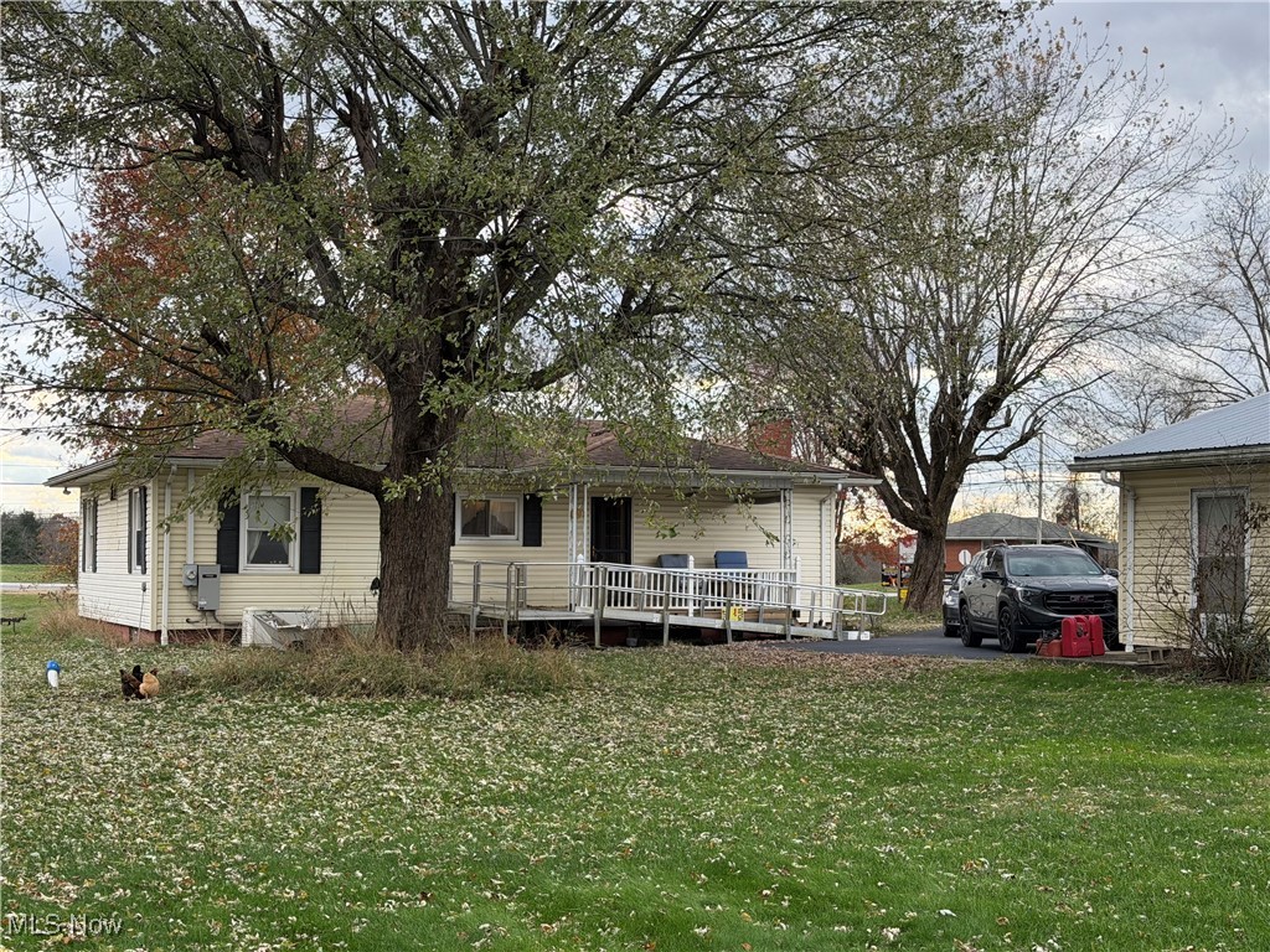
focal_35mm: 48
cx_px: 635
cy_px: 476
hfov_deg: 39.7
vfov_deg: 30.3
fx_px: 1761
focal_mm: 6.76
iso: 80
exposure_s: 1/339
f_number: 1.78
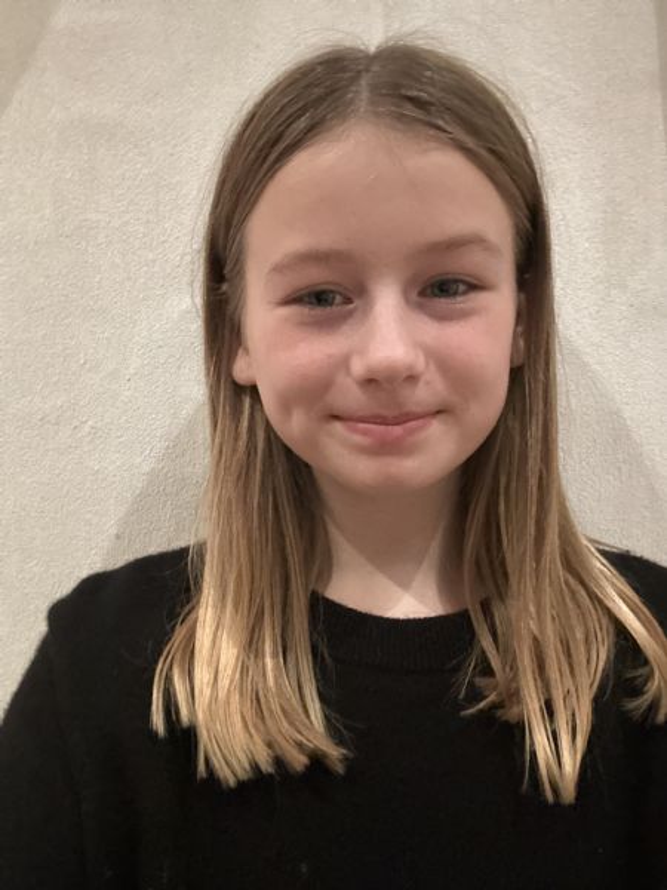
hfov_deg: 46.8
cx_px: 334
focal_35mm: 30
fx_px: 771
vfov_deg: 60.0
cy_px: 445
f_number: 1.9
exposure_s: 1/20
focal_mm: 2.69
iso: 640
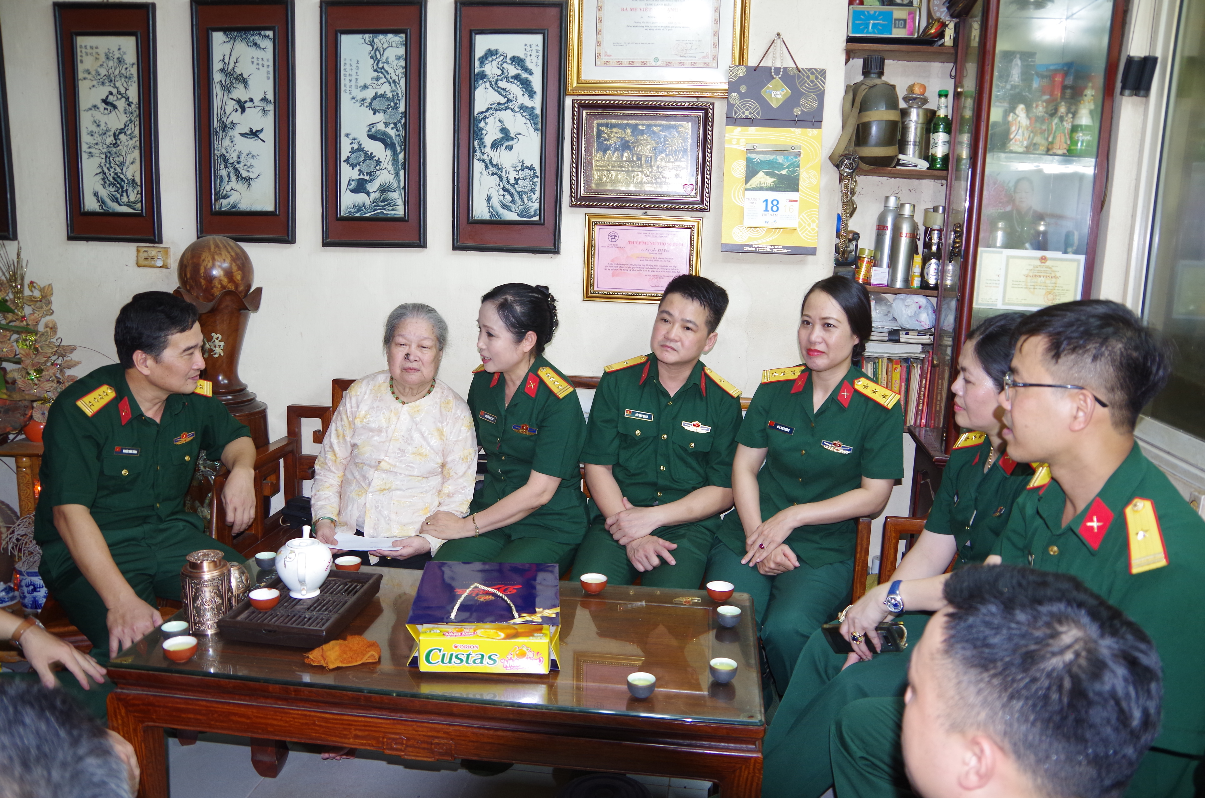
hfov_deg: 67.5
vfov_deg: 47.7
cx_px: 602
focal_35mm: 27
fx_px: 902
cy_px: 399
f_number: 3.5
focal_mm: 18
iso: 400
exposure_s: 1/15
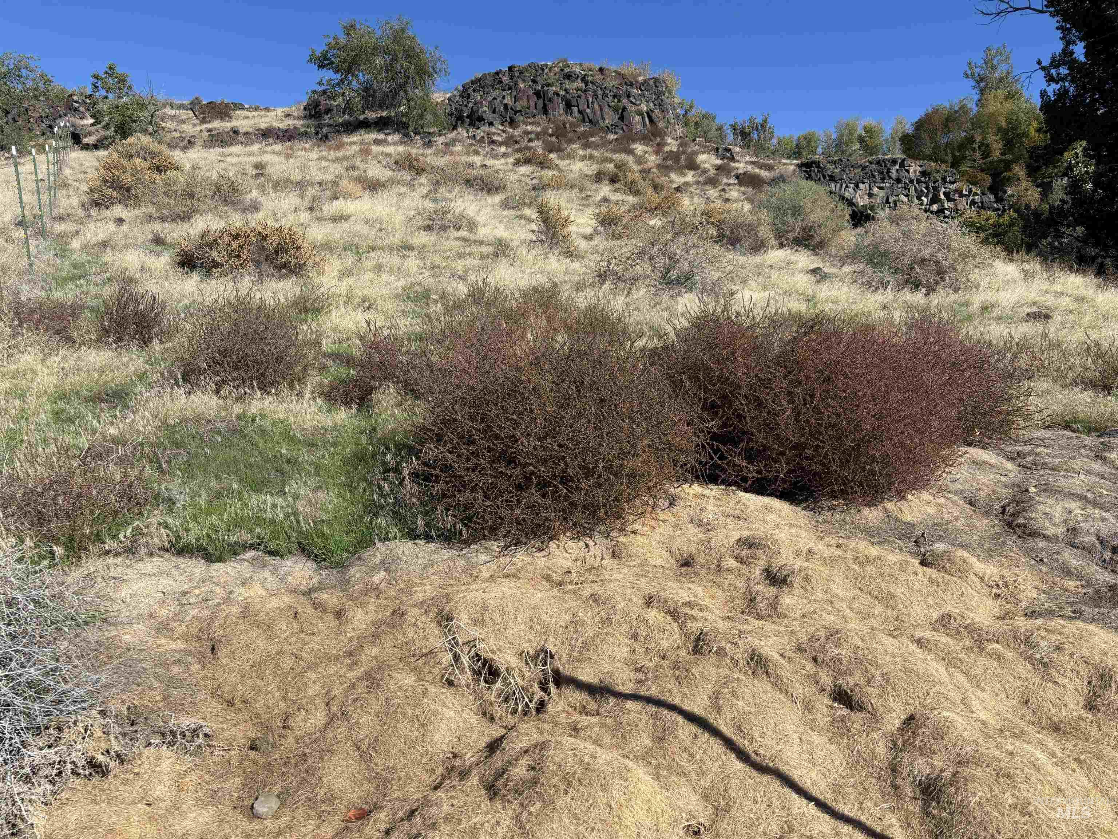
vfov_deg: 53.1
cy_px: 420
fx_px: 840
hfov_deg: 67.3
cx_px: 559
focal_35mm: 26
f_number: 1.6
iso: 50
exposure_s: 1/3205
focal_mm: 5.96
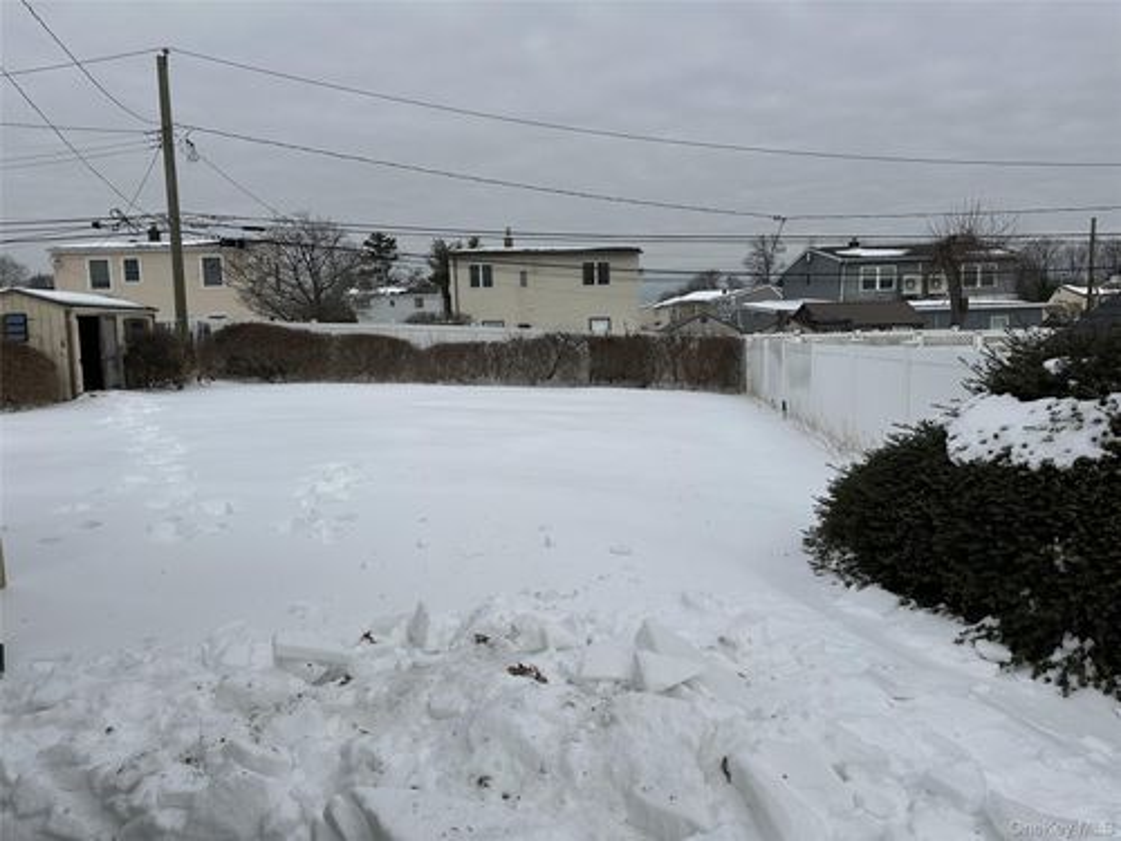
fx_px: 777
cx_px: 560
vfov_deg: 56.8
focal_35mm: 24
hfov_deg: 71.6
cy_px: 420
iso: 80
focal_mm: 6.86
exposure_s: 1/9709
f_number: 1.78
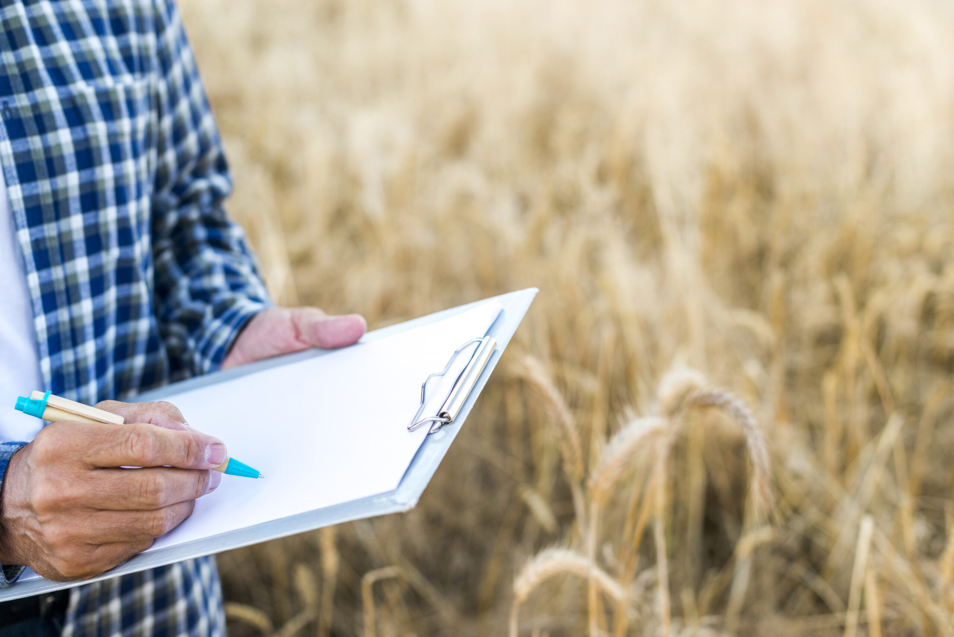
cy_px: 318
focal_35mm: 50
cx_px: 477
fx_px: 1325
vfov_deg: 27.0
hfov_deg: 39.6
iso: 400
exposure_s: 1/200
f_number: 3.5
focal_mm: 50
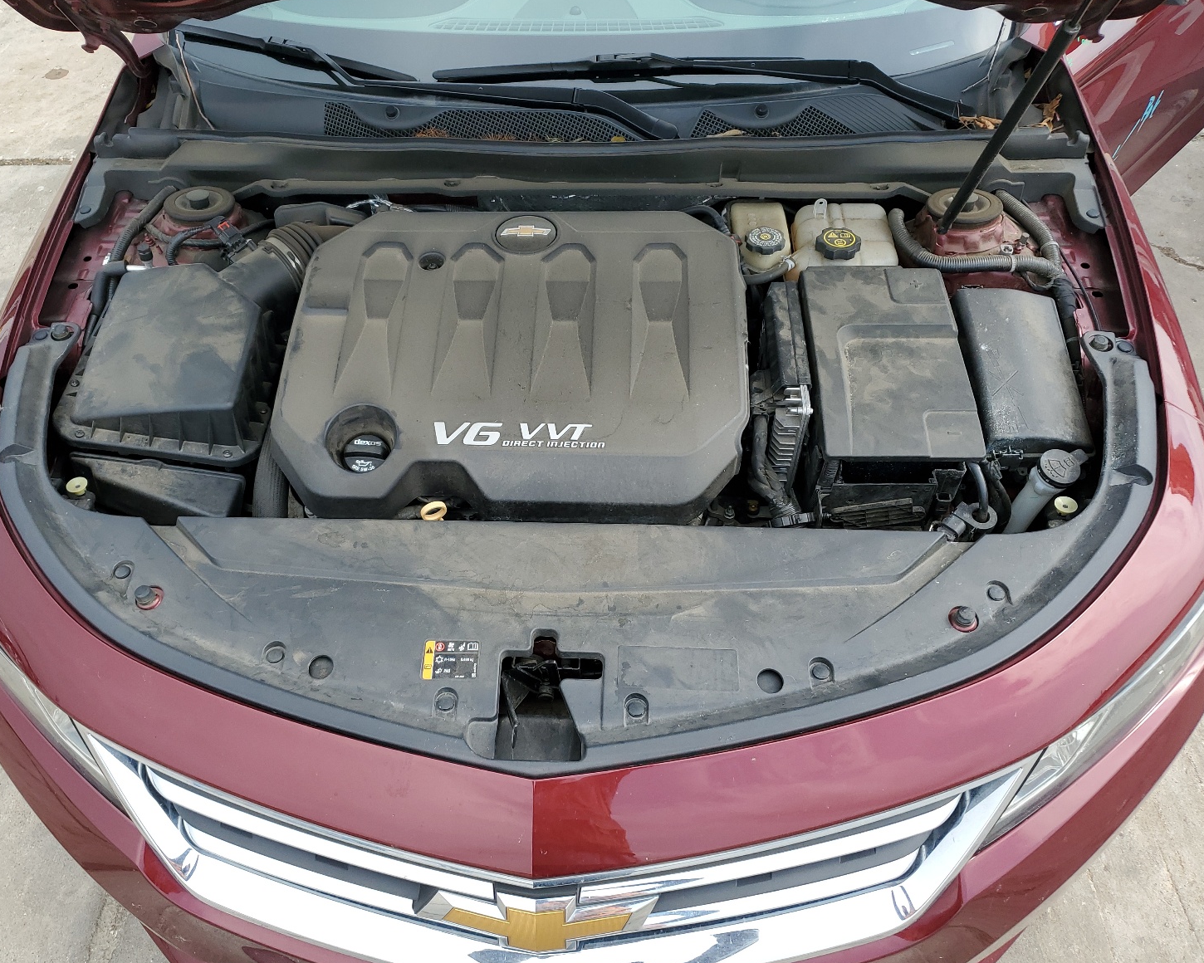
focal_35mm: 28
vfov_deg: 51.5
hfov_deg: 62.2
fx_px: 998
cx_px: 563
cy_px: 487
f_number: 1.5
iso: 50
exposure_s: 1/909
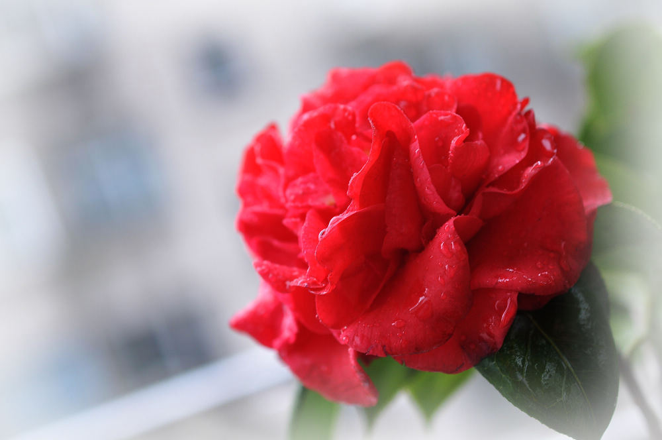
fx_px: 1102
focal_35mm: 60
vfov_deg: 22.6
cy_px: 220
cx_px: 331
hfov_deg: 33.4
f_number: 3
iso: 360
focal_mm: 40
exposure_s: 1/50
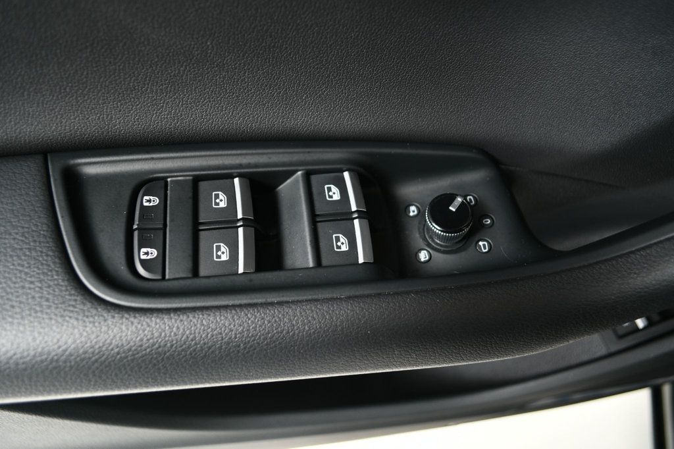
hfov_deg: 67.4
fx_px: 505
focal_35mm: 27
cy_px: 224
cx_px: 337
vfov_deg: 47.9
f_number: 3.5
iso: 100
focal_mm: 18
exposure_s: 1/160
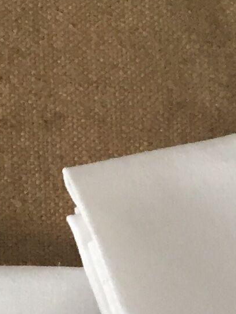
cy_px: 893
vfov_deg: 9.4
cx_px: 181
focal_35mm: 173
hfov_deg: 8.6
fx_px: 1573
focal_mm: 4.15
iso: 50
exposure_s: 1/33
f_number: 2.2
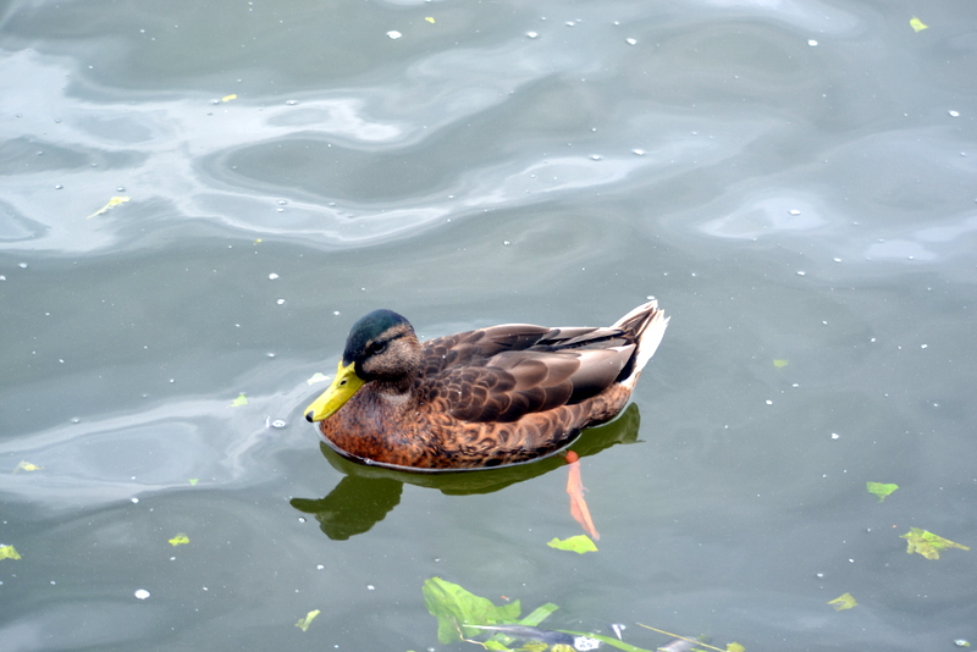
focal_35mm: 82
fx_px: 2240
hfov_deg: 24.6
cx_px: 488
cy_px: 326
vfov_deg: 16.6
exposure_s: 1/200
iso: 200
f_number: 5
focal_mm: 55
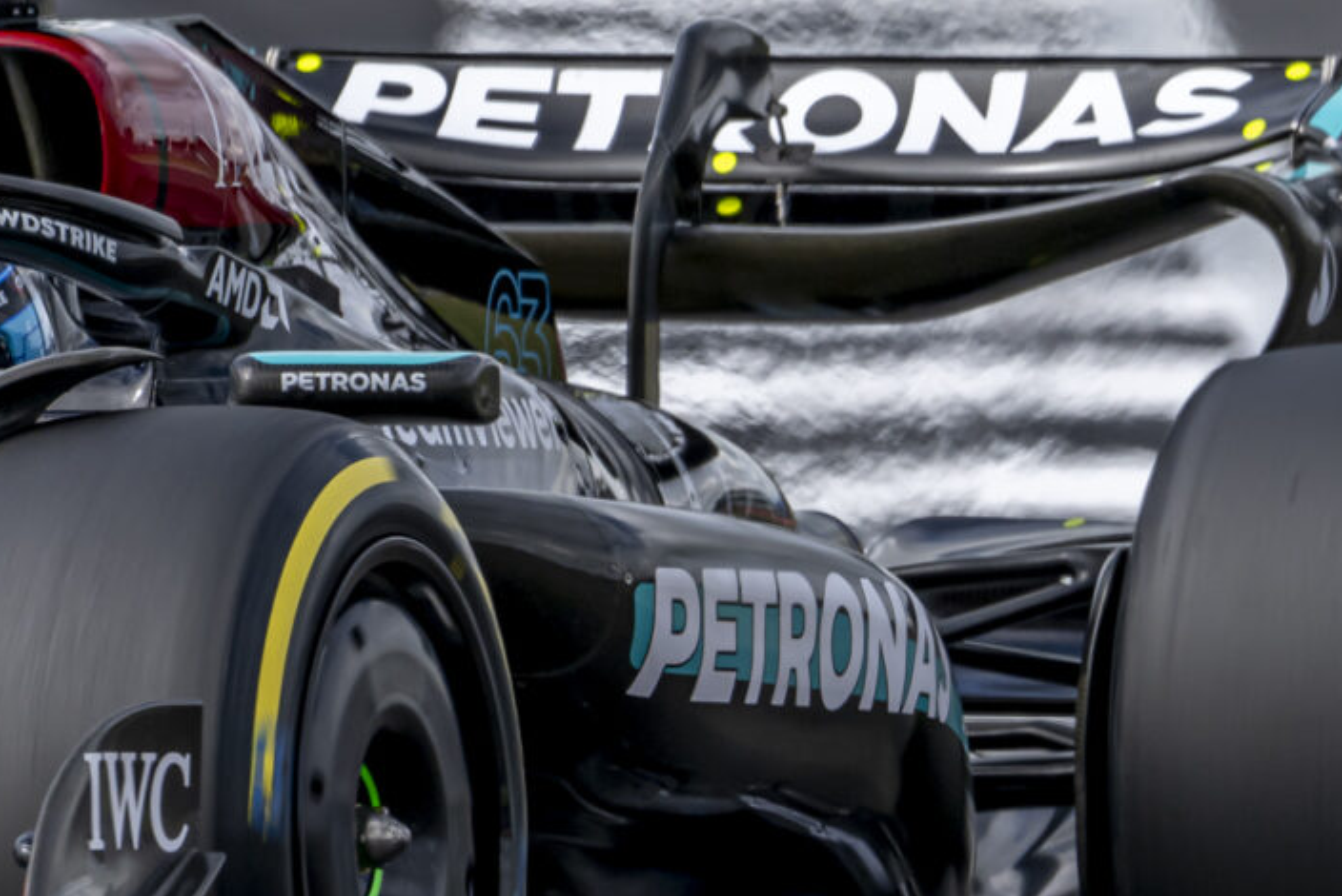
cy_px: 1152
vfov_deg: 0.7
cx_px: -27
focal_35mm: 2035
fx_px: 75888
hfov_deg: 1.0
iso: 400
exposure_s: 1/1250
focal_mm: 560
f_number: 7.1
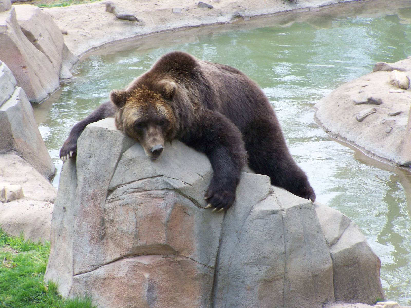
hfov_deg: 9.0
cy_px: 154
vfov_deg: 6.8
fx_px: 2600
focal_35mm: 219
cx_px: 206
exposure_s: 1/100
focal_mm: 36.3
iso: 100
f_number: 5.6
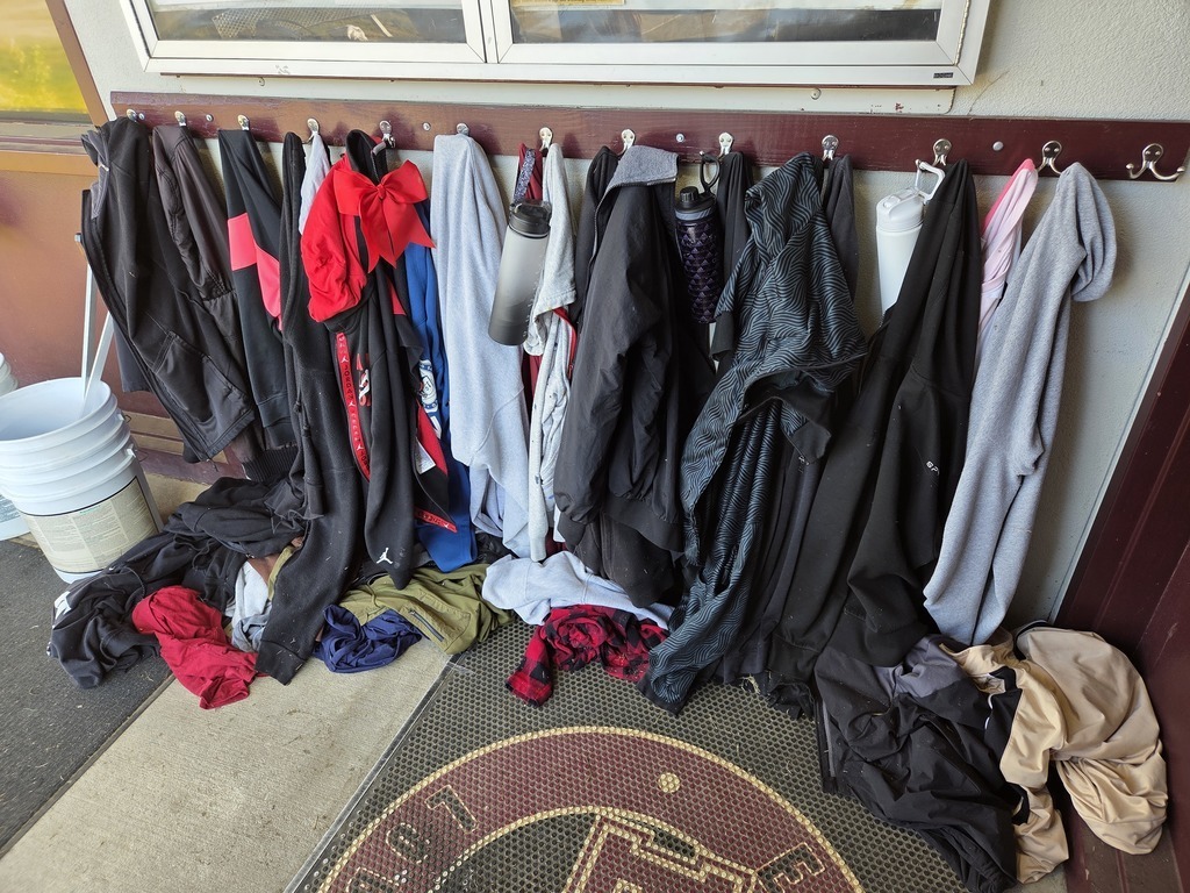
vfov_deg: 58.9
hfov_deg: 73.9
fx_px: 791
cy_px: 446
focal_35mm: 23
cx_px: 595
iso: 50
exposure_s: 1/120
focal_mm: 5.4
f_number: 1.8
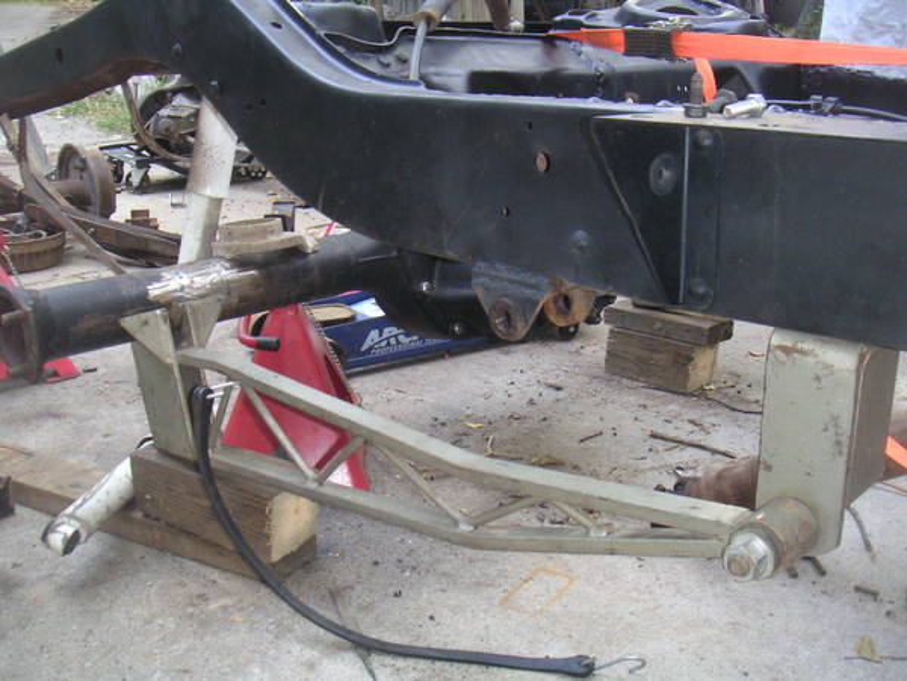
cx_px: 454
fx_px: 996
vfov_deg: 37.7
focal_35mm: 38
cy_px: 340
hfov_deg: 49.0
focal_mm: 6
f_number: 2.8
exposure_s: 1/45
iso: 160
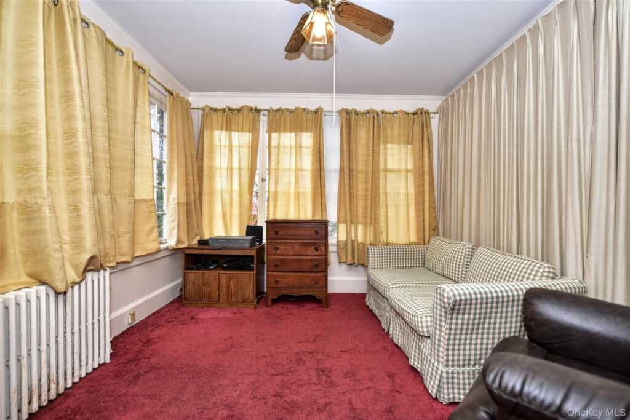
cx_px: 315
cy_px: 210
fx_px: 263
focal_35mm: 15
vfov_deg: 77.3
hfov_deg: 100.4
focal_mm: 15
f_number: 2.8
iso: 200
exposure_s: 1/60
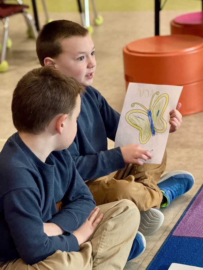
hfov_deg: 19.1
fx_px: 602
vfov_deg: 25.3
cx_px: 102
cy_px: 135
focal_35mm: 77
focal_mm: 9
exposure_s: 1/60
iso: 400
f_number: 2.8
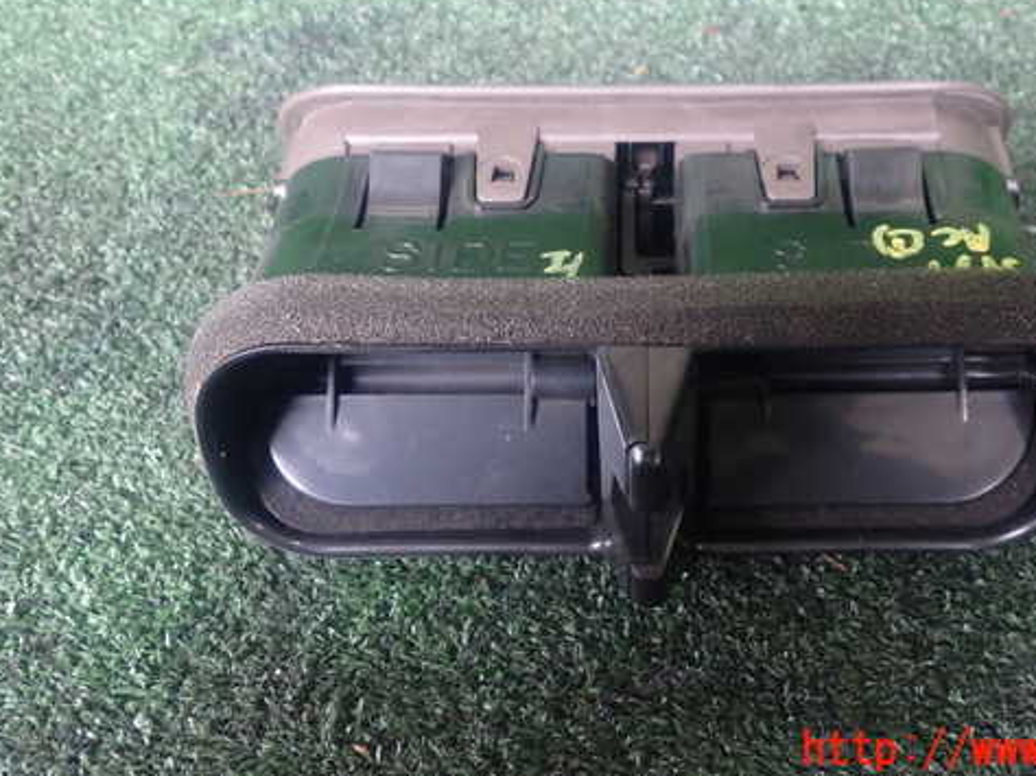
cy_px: 286
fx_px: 1137
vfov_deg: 37.4
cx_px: 640
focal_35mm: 38
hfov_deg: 48.6
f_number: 2.3
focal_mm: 5.4
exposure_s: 1/25
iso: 800
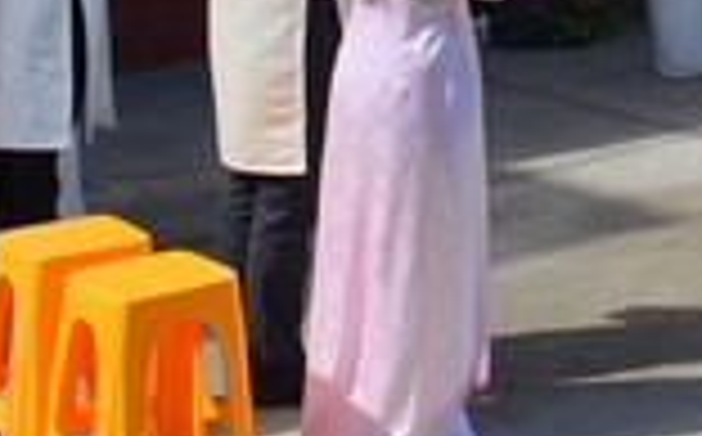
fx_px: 1949
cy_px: -501
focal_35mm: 102
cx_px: 936
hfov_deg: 18.8
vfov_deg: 11.3
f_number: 7.1
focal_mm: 24
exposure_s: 1/250
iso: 100
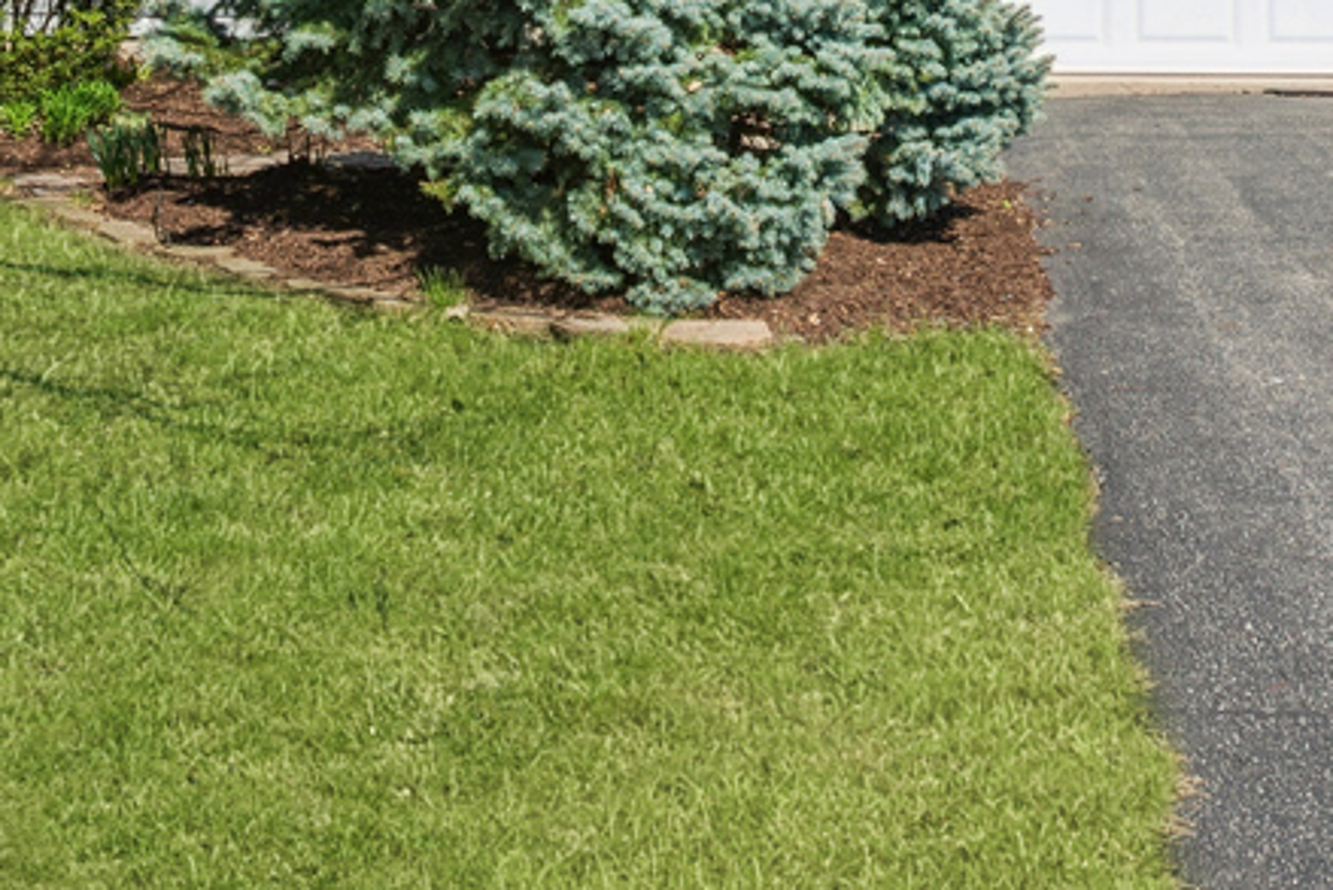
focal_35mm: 70
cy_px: -210
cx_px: 613
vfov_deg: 18.4
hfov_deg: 28.8
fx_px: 2593
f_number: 11
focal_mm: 19
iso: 400
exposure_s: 1/250
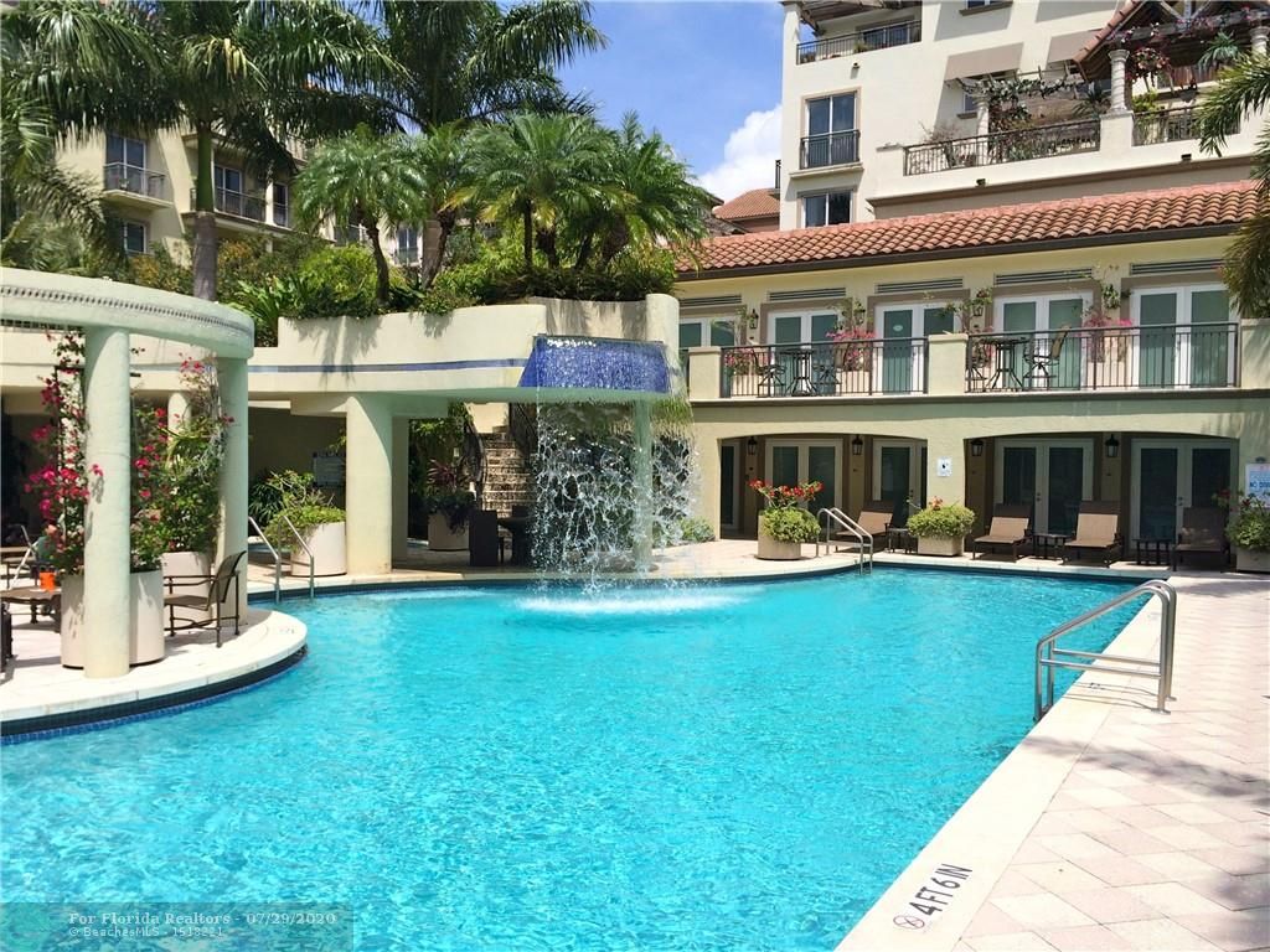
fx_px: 1101
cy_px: 476
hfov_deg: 60.0
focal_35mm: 30
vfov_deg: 46.8
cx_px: 635
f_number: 2.2
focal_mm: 4.12
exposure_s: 1/2564
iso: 40
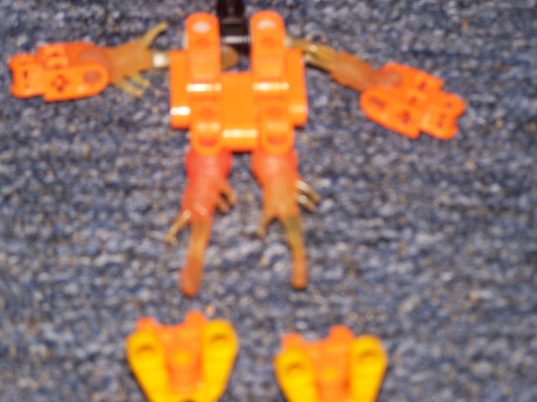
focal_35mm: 139
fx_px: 2156
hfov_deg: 14.2
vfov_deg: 10.7
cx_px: 268
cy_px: 201
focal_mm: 23.1
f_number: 3.2
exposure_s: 1/90
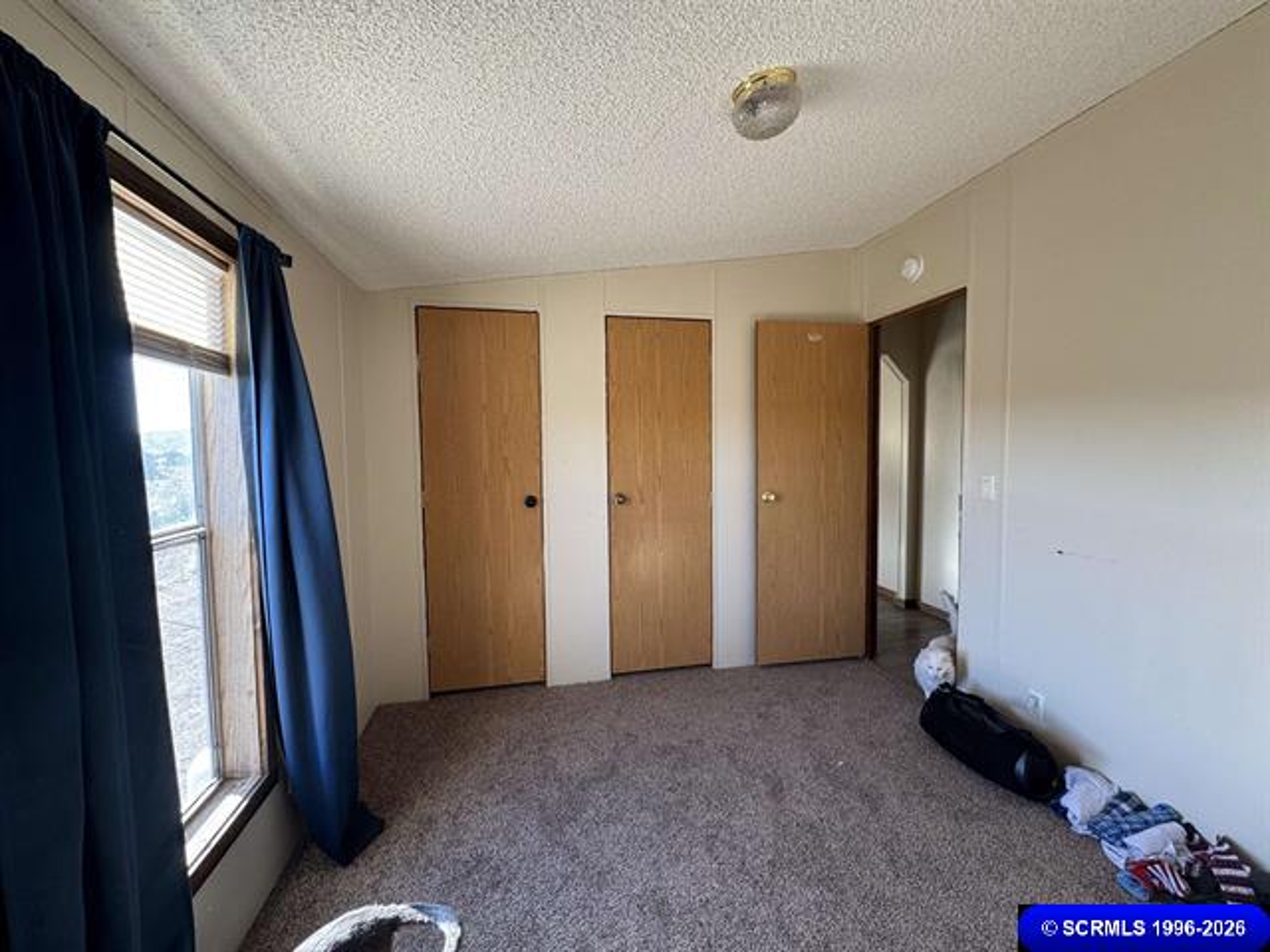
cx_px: 635
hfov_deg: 102.1
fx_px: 514
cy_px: 476
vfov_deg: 85.7
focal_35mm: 14
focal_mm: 2.22
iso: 125
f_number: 2.2
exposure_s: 1/99
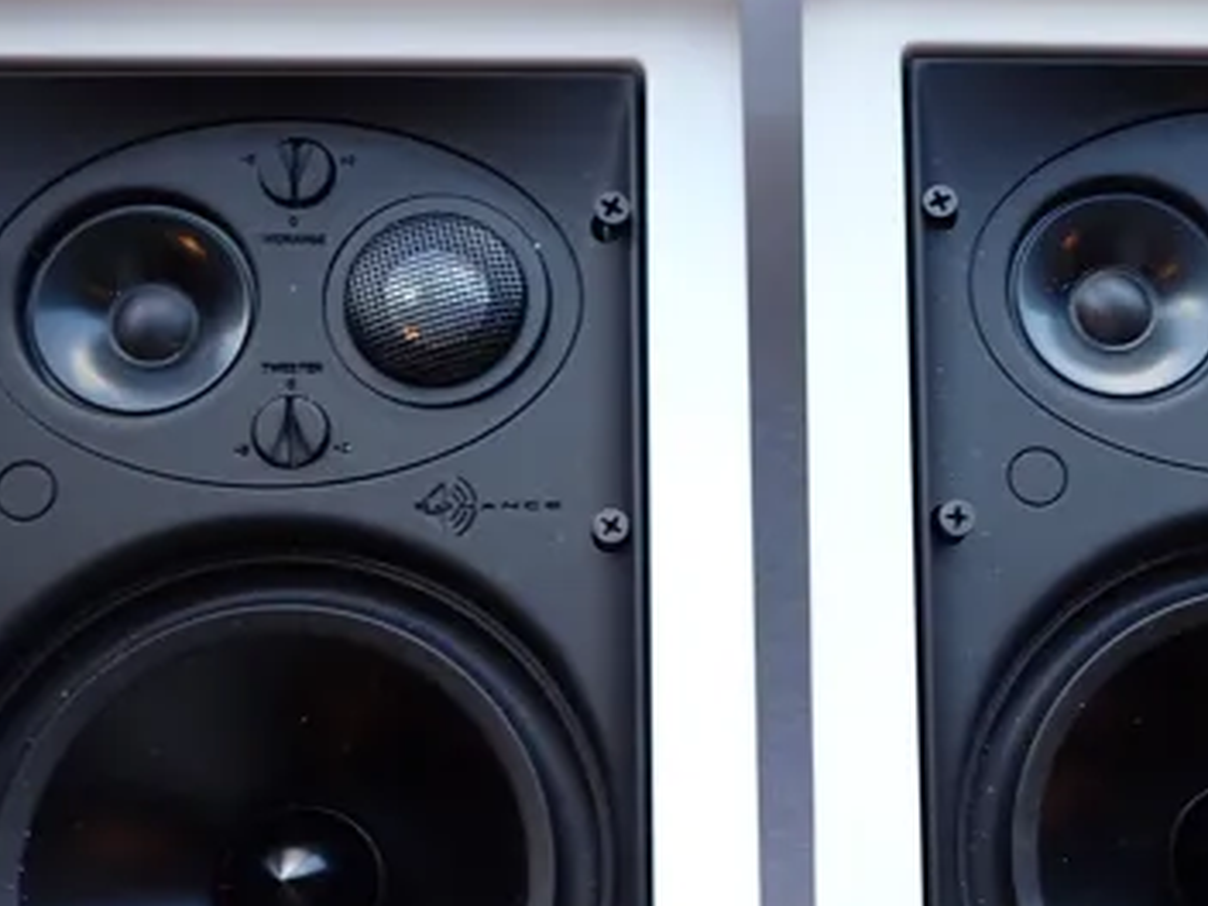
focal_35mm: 44
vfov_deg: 31.9
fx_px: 1535
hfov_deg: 42.5
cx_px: 776
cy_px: 733
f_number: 2
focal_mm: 4.5
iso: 125
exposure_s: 1/125
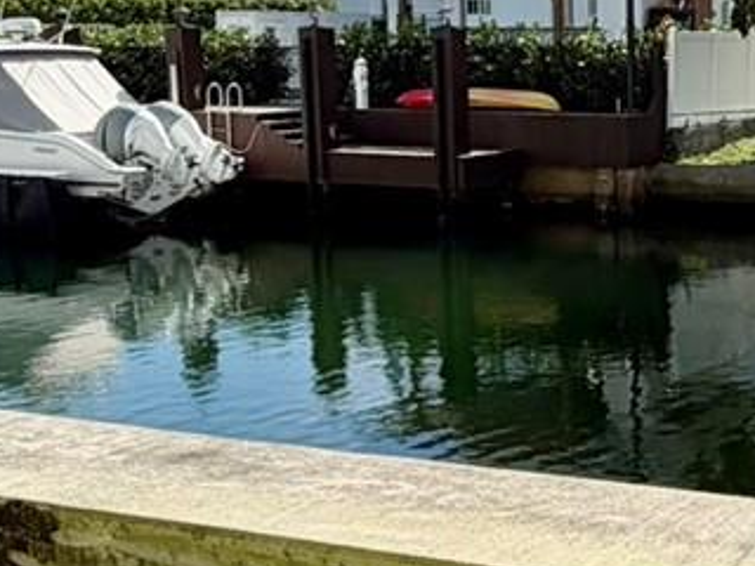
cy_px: 241
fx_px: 1527
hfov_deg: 25.5
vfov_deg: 21.0
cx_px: 852
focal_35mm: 70
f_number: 2.2
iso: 20
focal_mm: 2.22
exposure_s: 1/1105
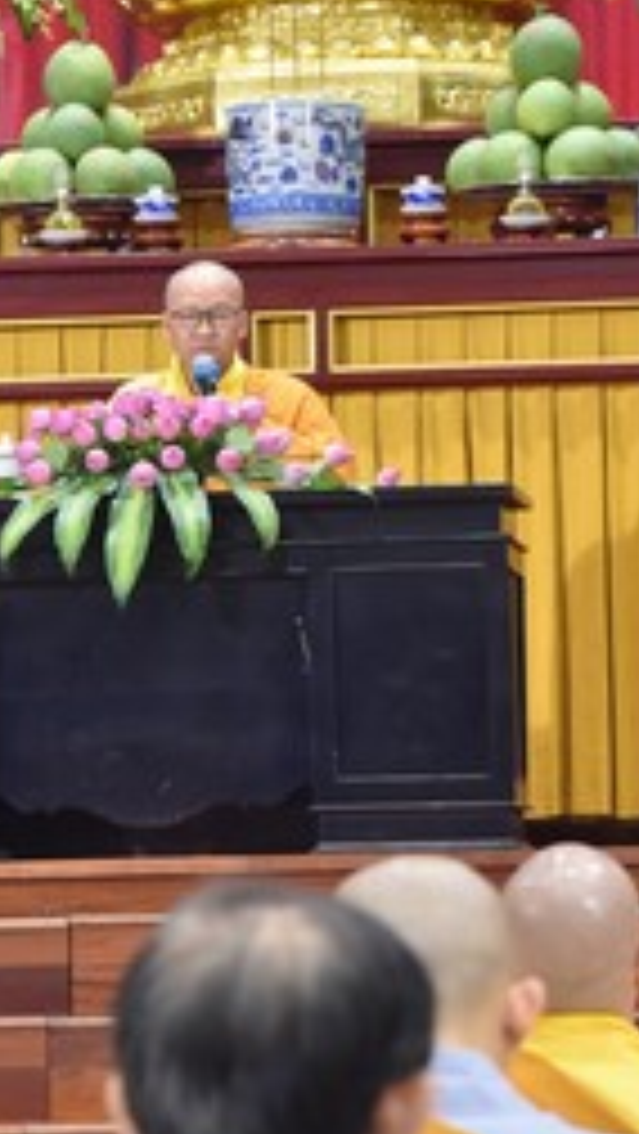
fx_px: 6347
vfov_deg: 10.2
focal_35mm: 211
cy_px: 486
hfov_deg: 5.8
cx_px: 72
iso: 3200
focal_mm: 78
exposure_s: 1/125
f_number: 5
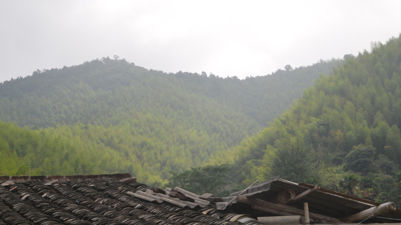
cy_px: 110
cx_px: 194
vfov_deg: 17.0
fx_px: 755
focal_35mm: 71
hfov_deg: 29.7
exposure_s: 1/200
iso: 100
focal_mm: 42
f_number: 10
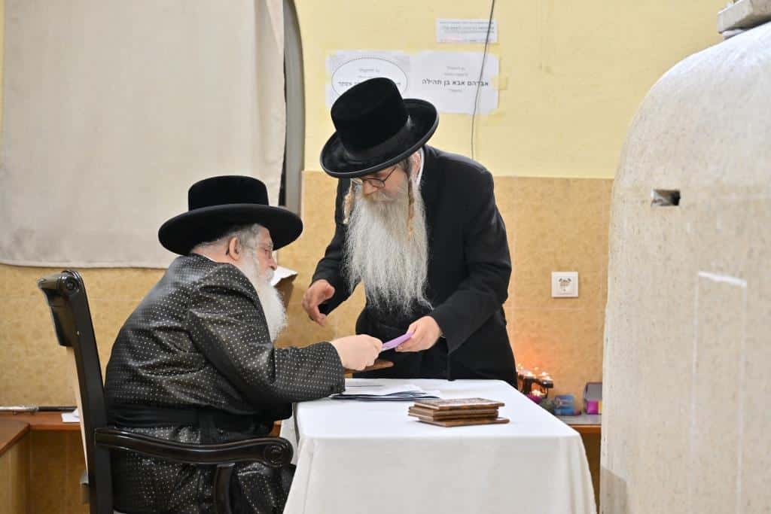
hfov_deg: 26.0
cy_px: 257
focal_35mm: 78
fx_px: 1671
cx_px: 386
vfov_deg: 17.5
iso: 1250
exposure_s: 1/160
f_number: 4
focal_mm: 78
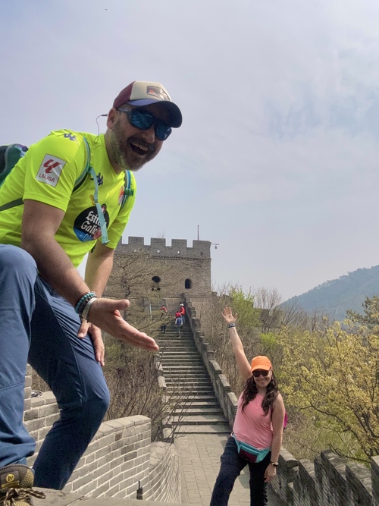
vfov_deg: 60.0
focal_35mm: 30
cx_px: 190
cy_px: 253
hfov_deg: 46.8
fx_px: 438
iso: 32
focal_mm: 2.69
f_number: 1.9
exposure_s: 1/5917
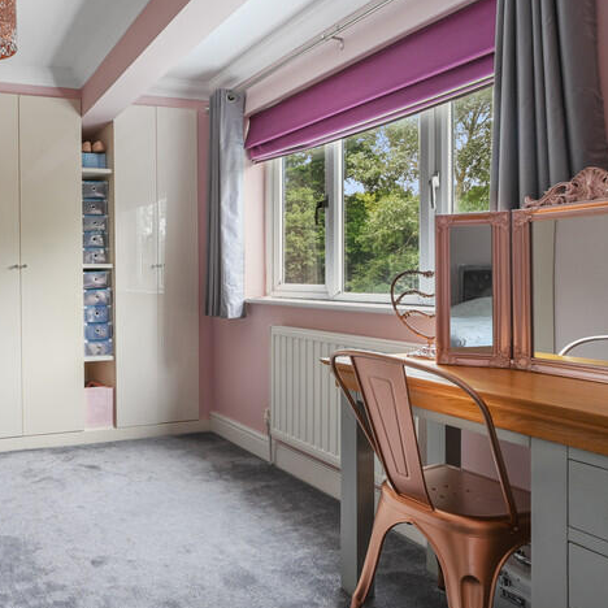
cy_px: 280
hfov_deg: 54.1
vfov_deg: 60.9
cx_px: 74
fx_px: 517
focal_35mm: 26
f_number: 8
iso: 400
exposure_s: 1/4
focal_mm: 14
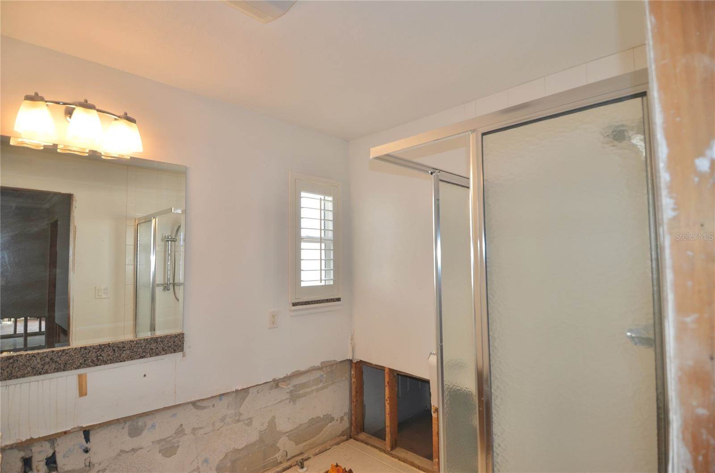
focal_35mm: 18
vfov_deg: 67.1
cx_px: 358
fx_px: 357
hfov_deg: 90.1
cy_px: 236
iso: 250
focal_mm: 12
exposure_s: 1/125
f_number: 4
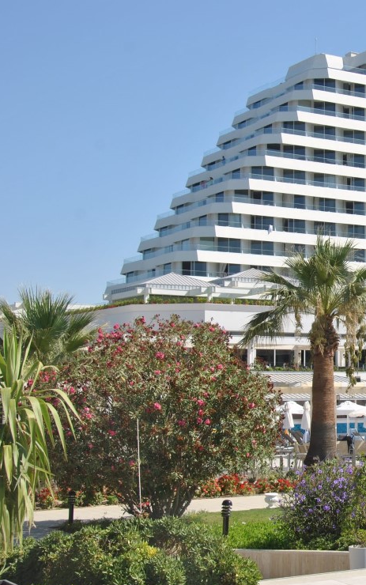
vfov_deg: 29.9
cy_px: 301
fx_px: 1097
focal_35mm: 69
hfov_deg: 18.0
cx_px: 438
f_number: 8
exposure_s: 1/250
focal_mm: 29
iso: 100
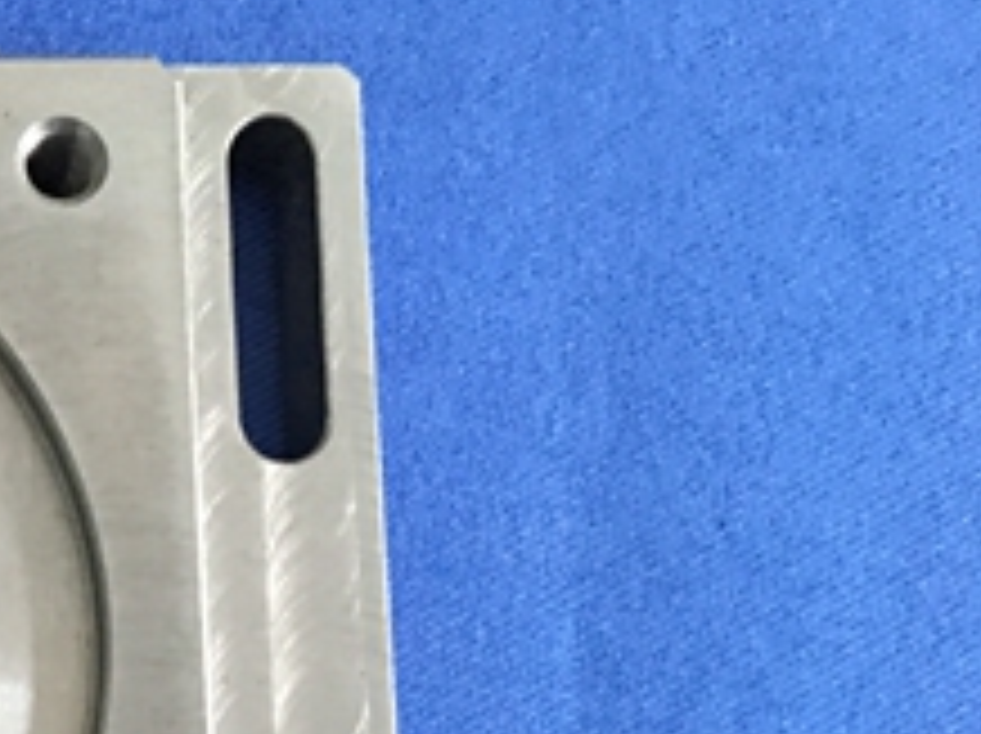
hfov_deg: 21.8
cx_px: -333
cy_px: 779
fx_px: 2265
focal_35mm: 80
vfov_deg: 17.8
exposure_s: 1/8
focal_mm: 4.15
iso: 160
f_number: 2.2
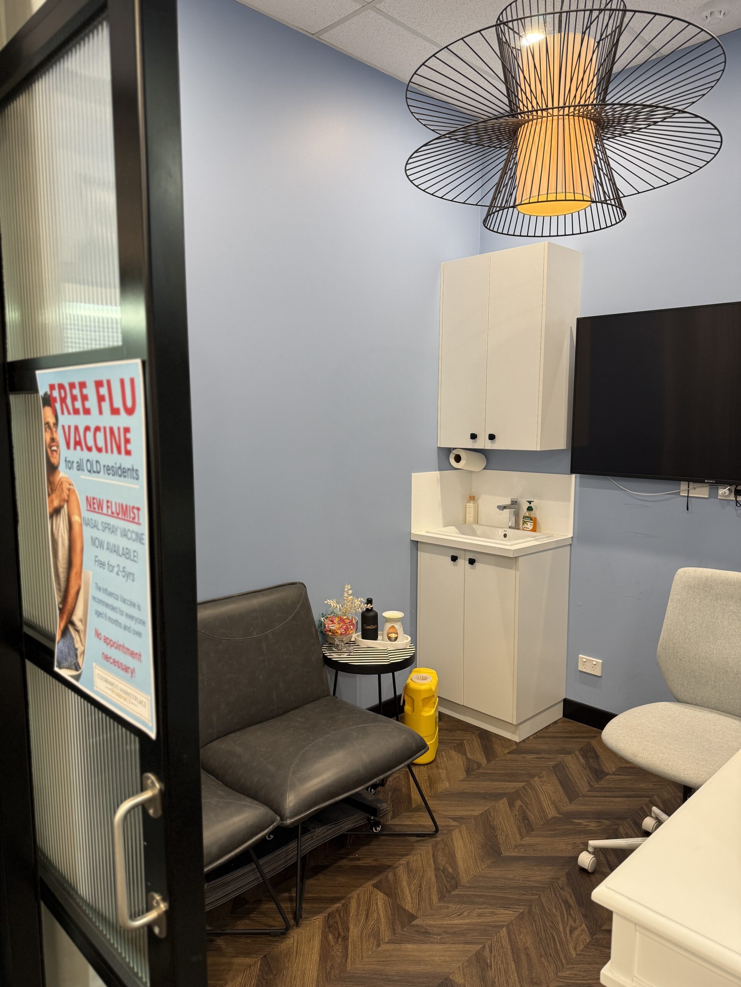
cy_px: 494
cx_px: 370
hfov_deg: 56.8
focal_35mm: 24
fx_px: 685
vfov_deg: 71.6
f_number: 1.78
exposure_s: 1/50
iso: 125
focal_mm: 6.76
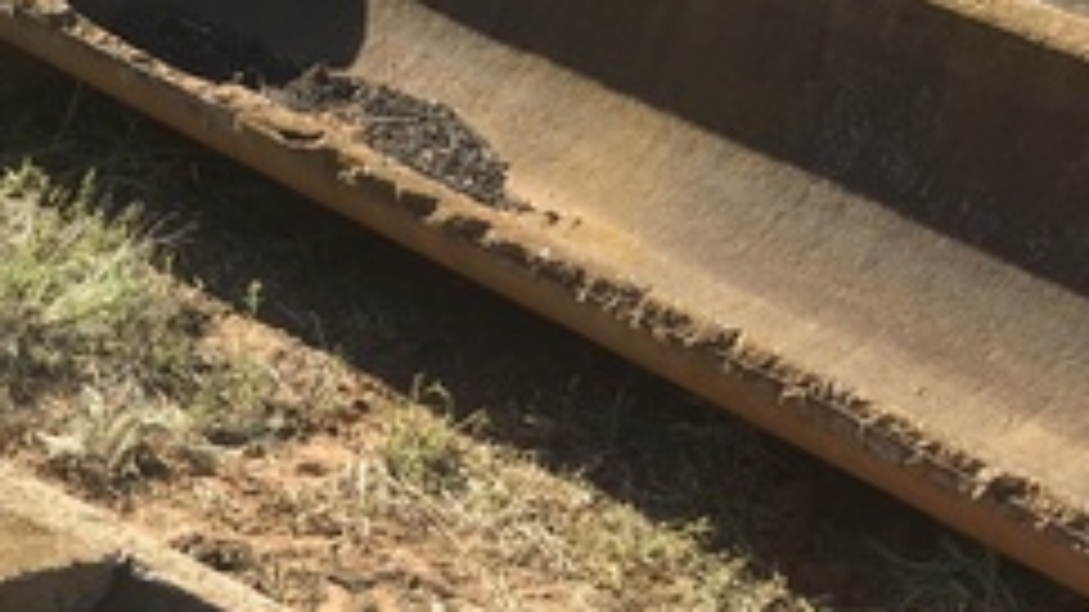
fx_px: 2483
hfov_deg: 22.1
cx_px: -342
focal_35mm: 86
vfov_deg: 13.4
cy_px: 875
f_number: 2.2
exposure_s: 1/582
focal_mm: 4.15
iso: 25
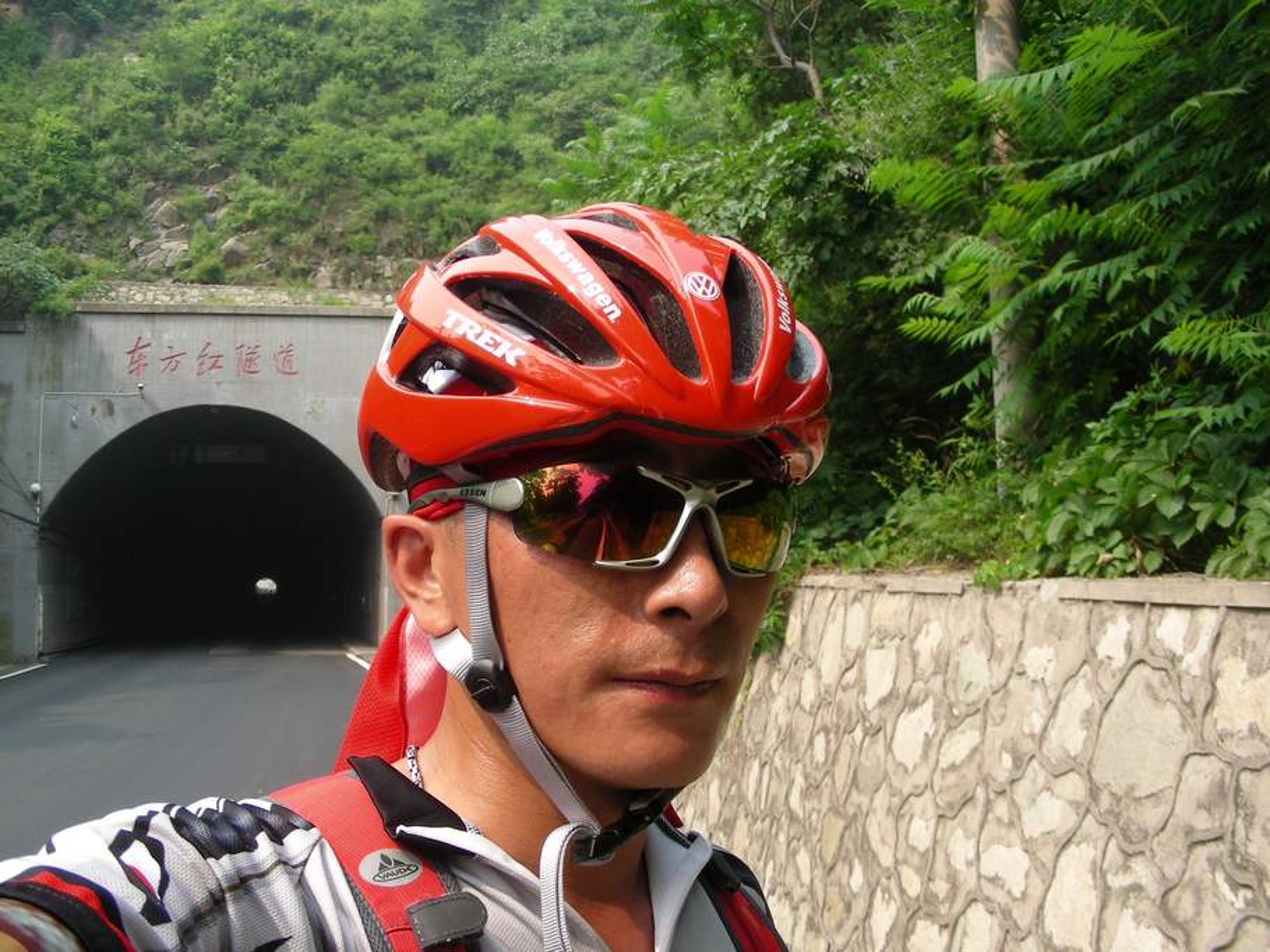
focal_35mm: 38
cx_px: 635
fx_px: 1394
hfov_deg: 49.0
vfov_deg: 37.7
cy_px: 476
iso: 50
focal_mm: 6.3
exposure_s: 1/143
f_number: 4
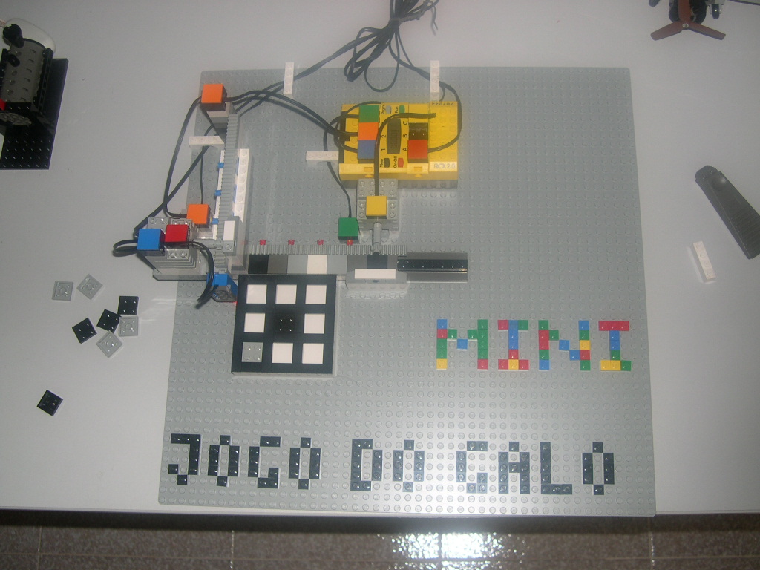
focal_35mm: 38
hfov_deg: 49.0
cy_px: 285
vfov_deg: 37.7
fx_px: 834
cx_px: 380
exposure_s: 1/60
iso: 100
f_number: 2.8
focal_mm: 8
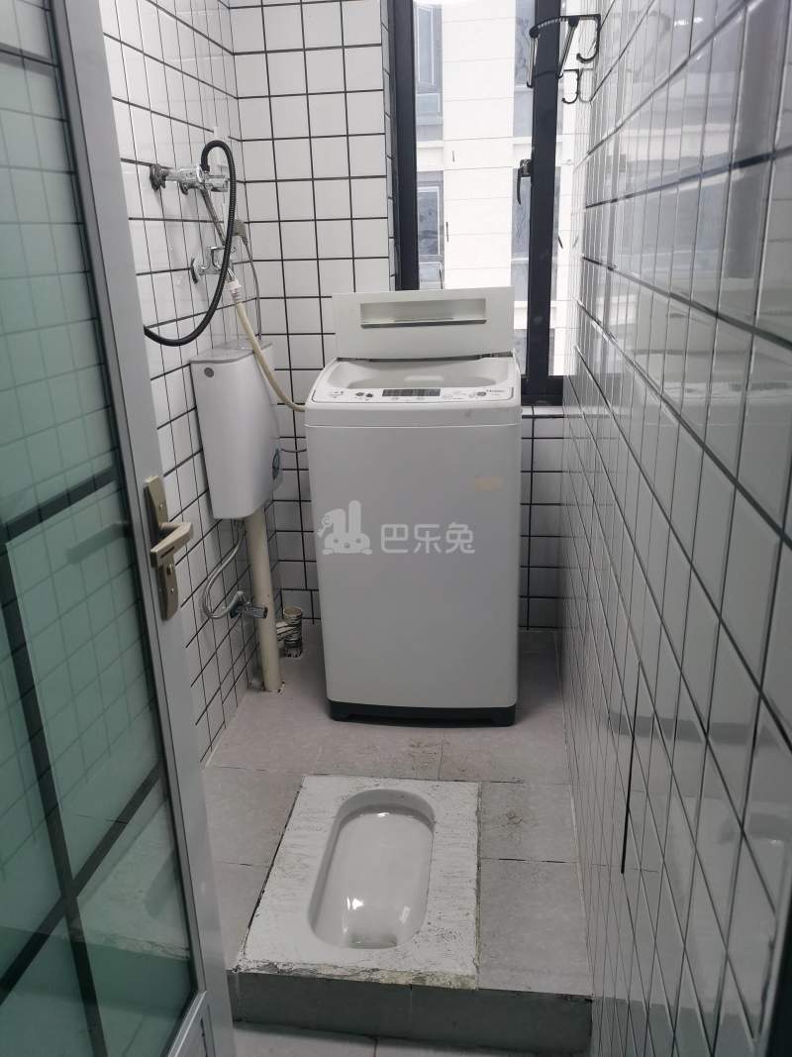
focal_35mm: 26
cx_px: 396
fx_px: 793
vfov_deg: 67.3
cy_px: 528
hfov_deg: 53.1
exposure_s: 1/100
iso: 250
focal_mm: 5.58
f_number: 1.8
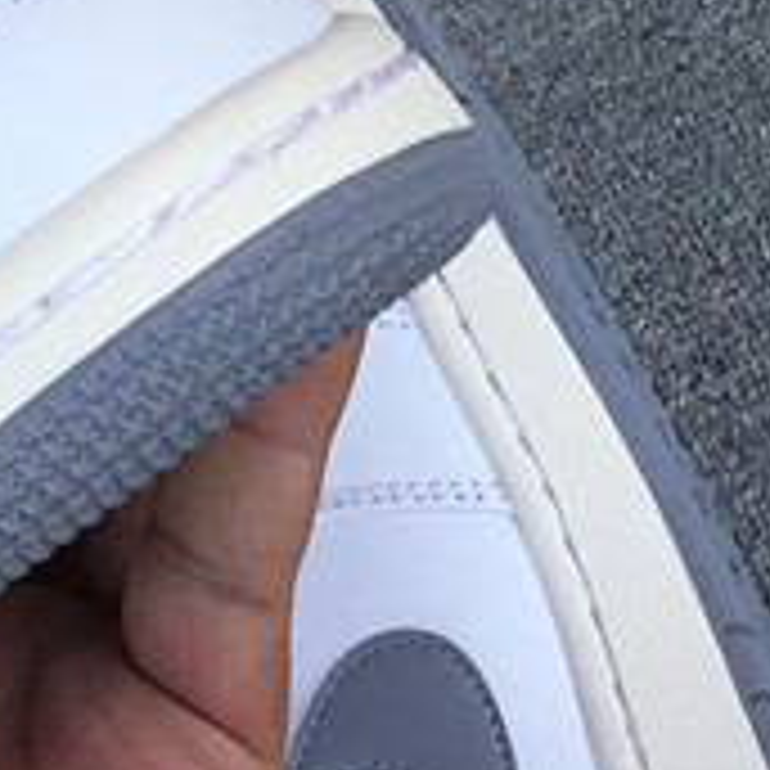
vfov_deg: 11.9
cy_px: -169
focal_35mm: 144
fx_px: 3624
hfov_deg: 11.6
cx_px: -410
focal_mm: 3.3
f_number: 2.4
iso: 25
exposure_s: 1/503
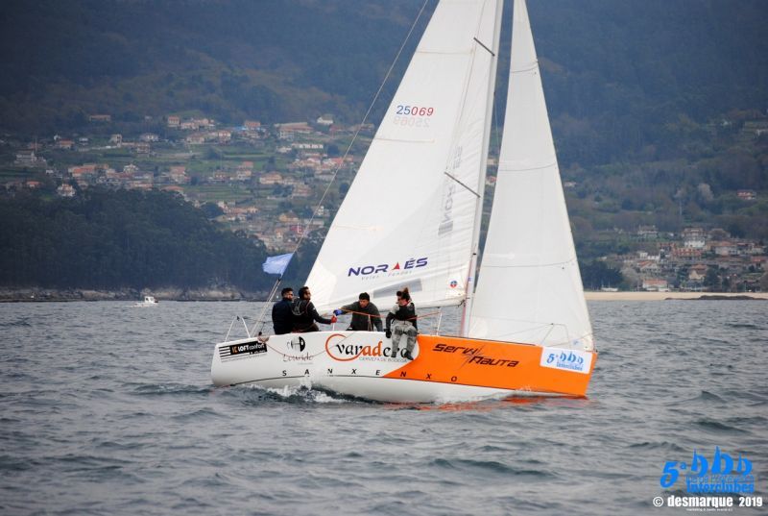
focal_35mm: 183
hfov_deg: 11.2
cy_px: 258
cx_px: 384
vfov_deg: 7.5
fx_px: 3912
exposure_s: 1/400
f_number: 5
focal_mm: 122
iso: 200
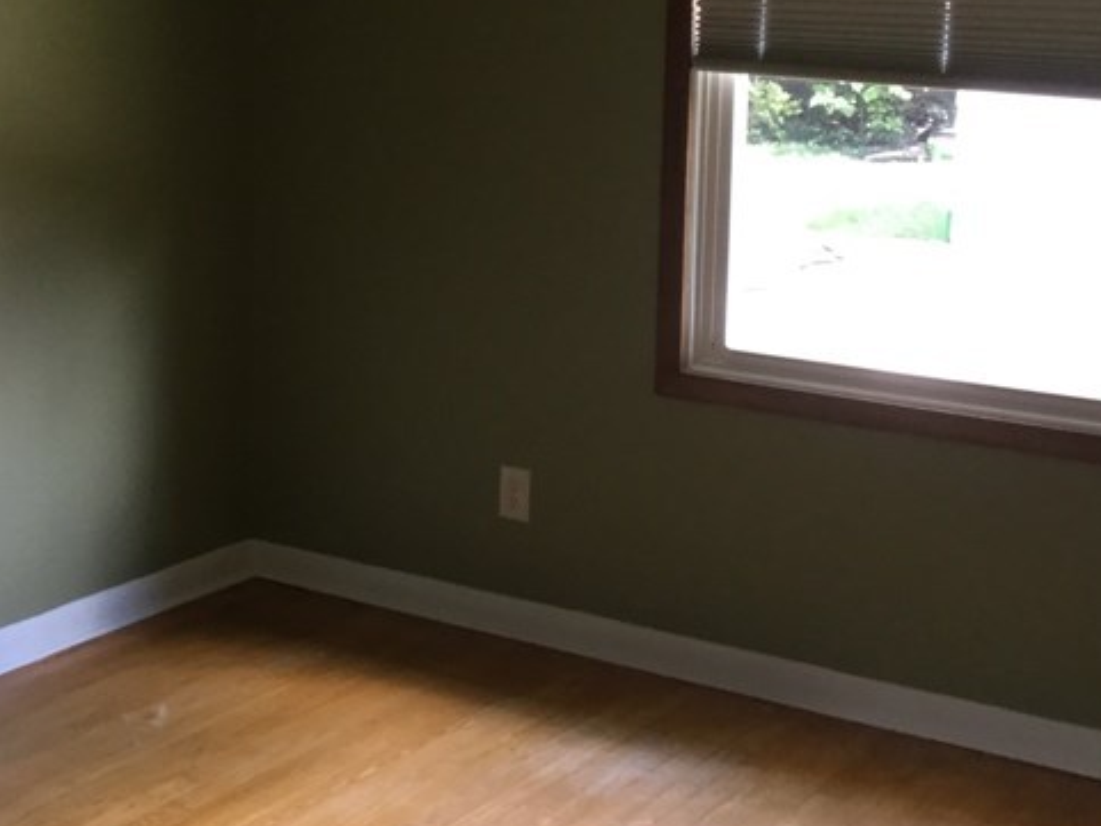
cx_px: 291
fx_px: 2100
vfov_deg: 22.0
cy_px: 165
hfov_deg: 29.0
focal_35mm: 66
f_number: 2.4
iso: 64
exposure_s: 1/30
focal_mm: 3.3
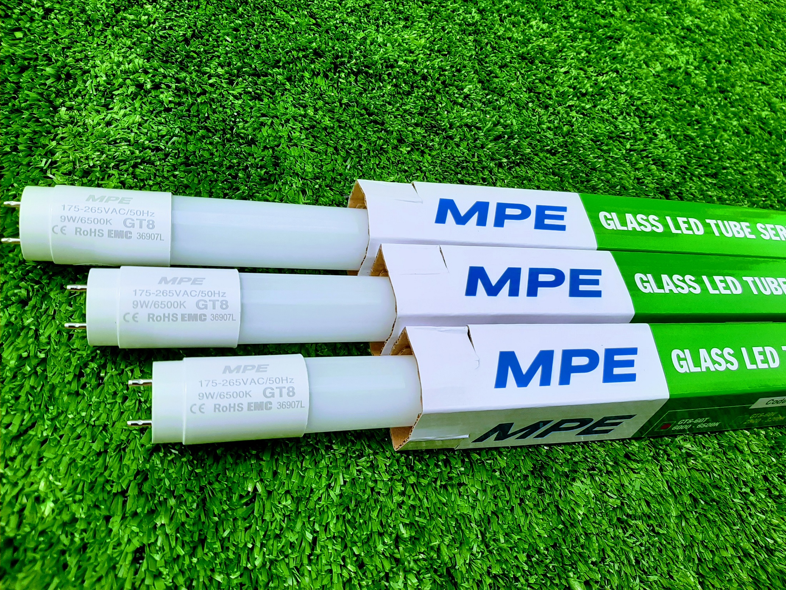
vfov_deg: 53.1
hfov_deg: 67.3
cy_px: 295
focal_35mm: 26
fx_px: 590
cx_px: 393
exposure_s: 1/2500
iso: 40
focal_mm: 3.93
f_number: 1.7
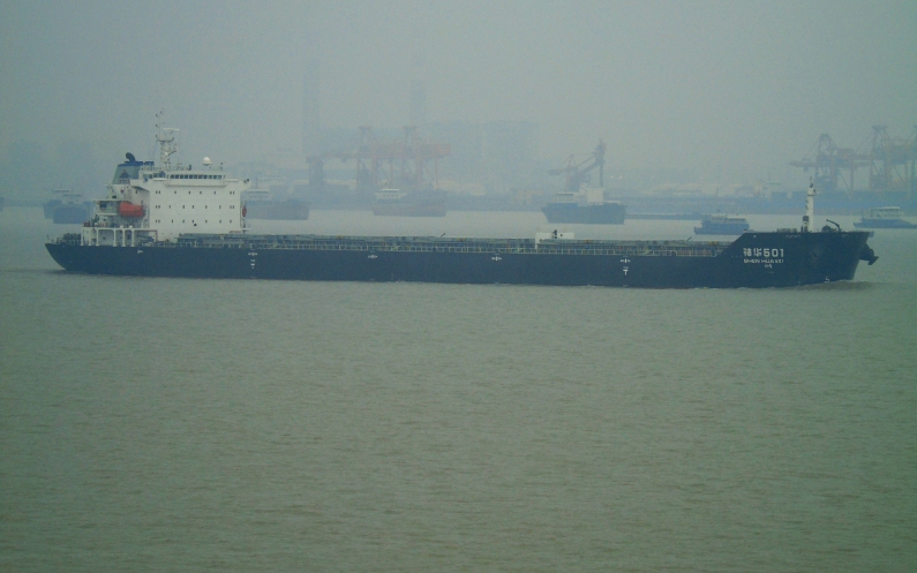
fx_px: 5648
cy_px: 243
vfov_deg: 5.8
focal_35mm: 226
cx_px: 460
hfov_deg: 9.3
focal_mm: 38
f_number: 4.7
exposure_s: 1/200
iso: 80
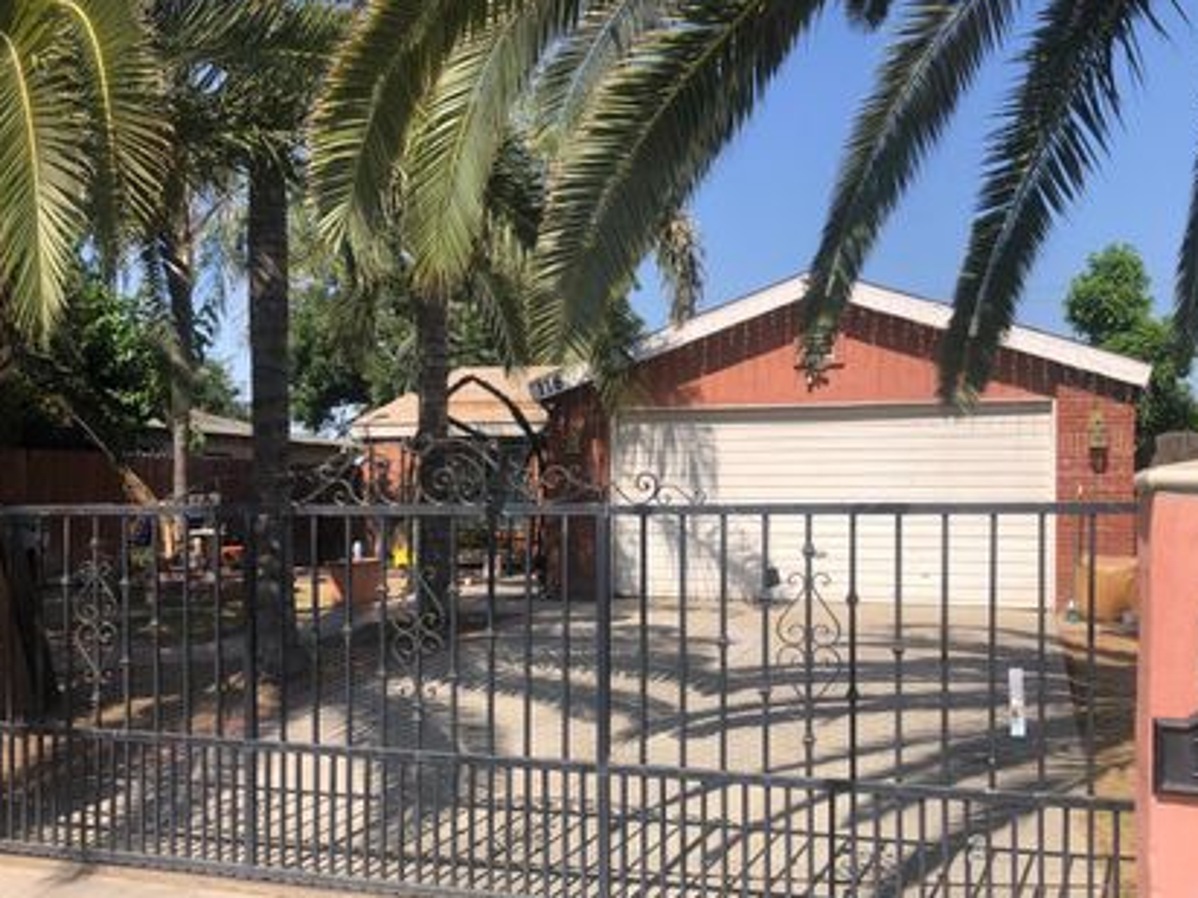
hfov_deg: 53.9
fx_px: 1177
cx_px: 660
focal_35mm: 34
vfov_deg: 41.7
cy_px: 519
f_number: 1.8
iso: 20
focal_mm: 3.99
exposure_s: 1/2183
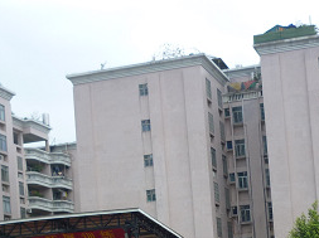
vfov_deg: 15.3
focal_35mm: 92
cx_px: 193
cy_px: 302
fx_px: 847
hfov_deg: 21.3
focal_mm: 5.5
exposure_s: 1/160
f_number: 2.8
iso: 80
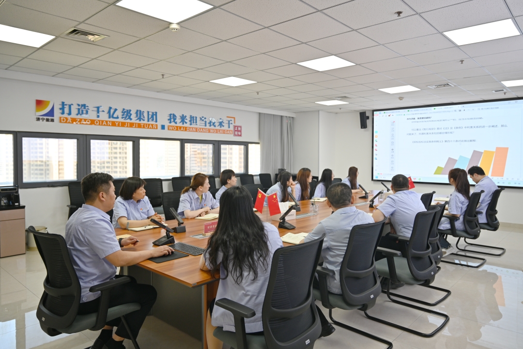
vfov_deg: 53.1
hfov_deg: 73.7
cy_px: 174
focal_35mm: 24
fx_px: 349
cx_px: 262
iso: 400
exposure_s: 1/160
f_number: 4
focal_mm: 24
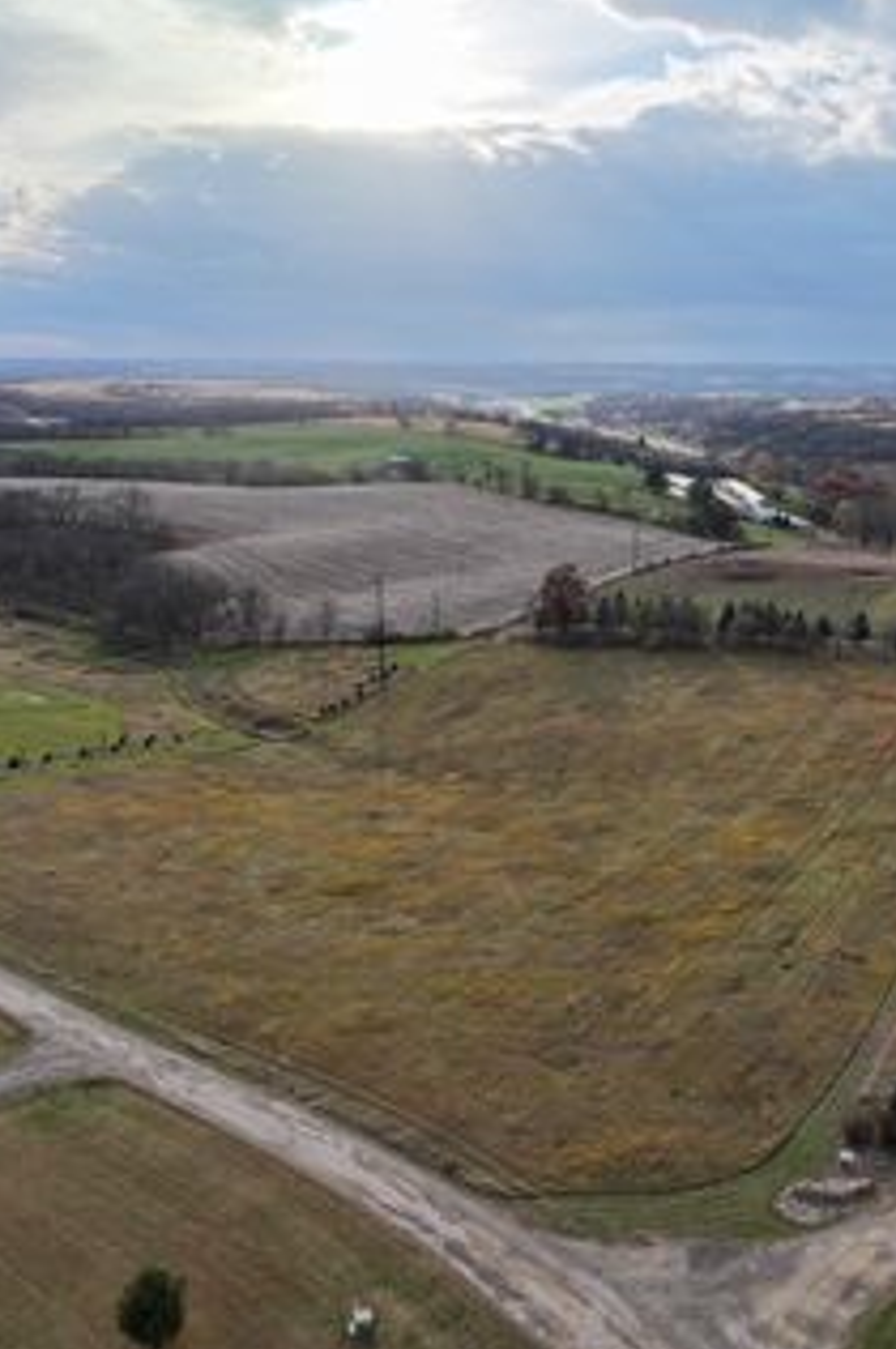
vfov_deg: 55.8
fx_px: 1272
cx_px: 563
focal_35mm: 34
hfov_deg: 38.5
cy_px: 670
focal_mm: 12.29
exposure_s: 1/120
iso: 100
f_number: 5.6
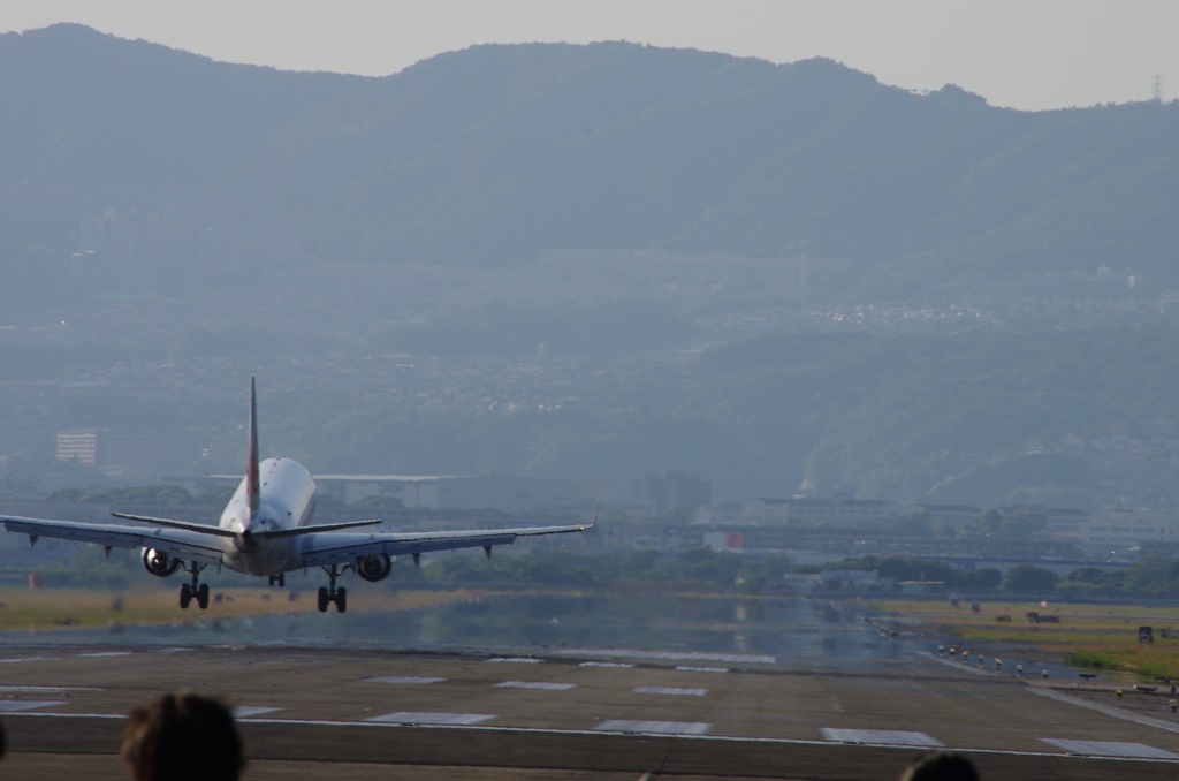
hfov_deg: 4.6
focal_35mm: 450
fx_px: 14705
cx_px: 590
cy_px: 390
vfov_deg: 3.0
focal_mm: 300
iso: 100
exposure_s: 1/125
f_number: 14
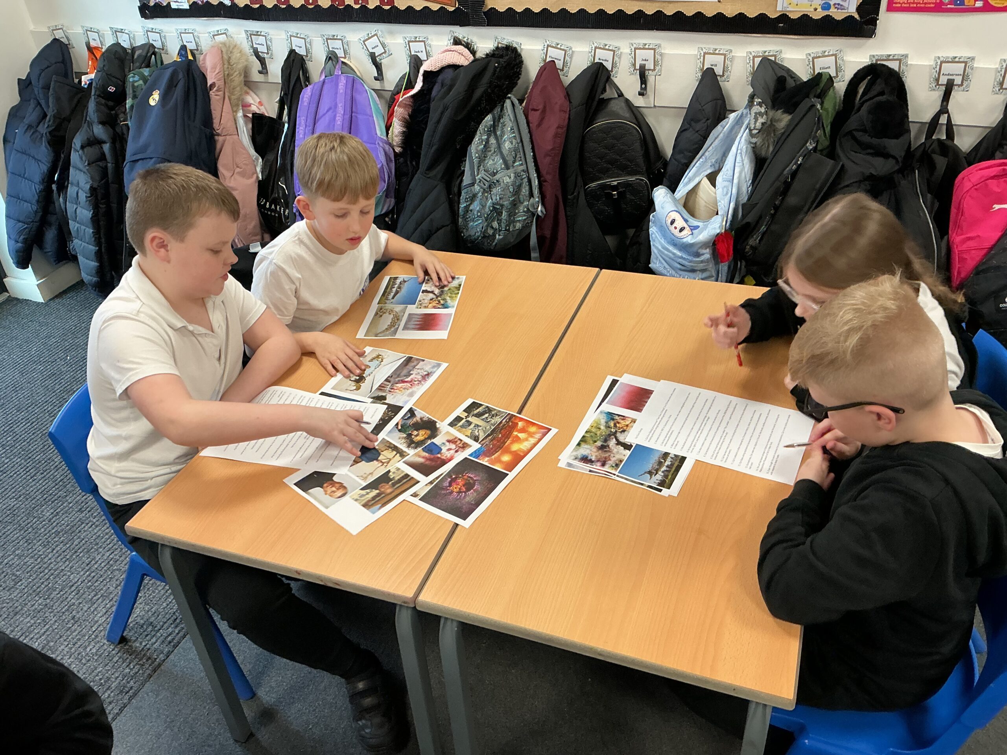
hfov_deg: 61.7
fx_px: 844
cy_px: 378
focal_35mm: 29
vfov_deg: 48.2
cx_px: 504
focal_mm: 3
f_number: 1.8
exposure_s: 1/60
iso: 80
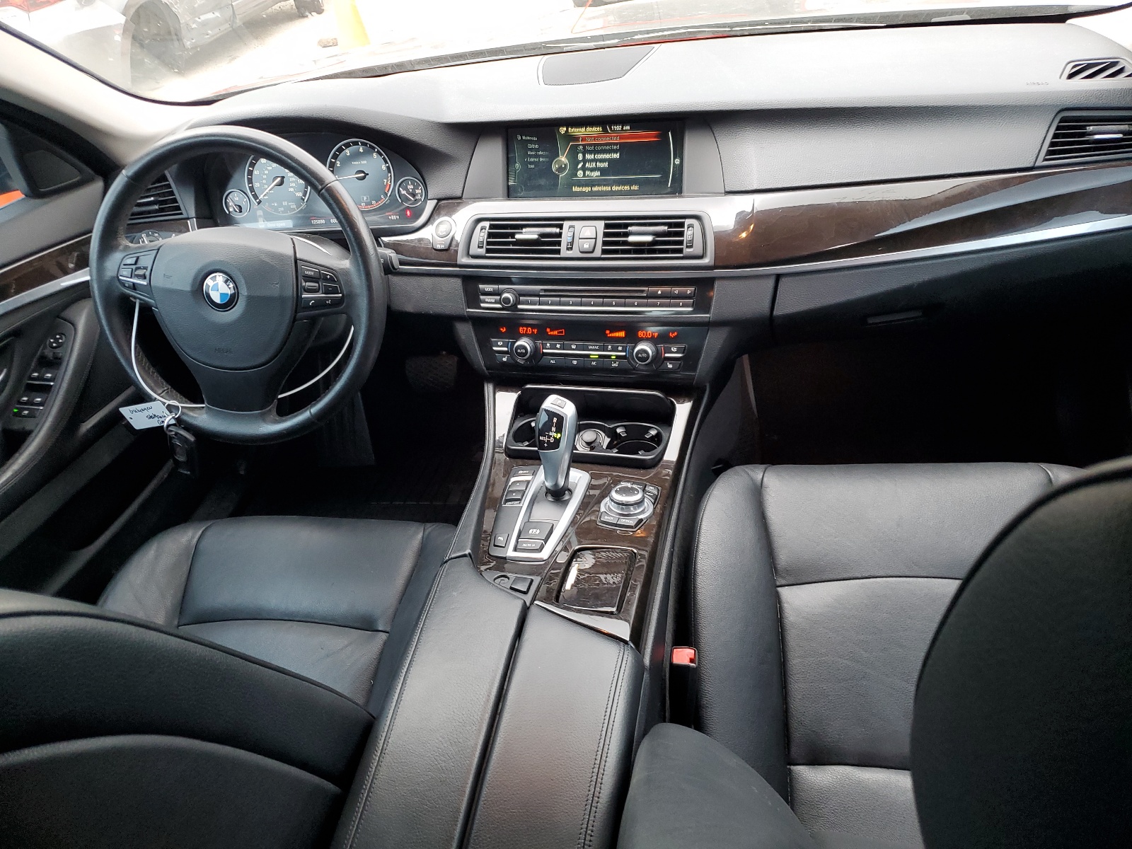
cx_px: 566
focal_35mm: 26
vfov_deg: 53.1
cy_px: 424
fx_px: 850
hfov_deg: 67.3
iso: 85
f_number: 1.5
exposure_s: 1/60.2
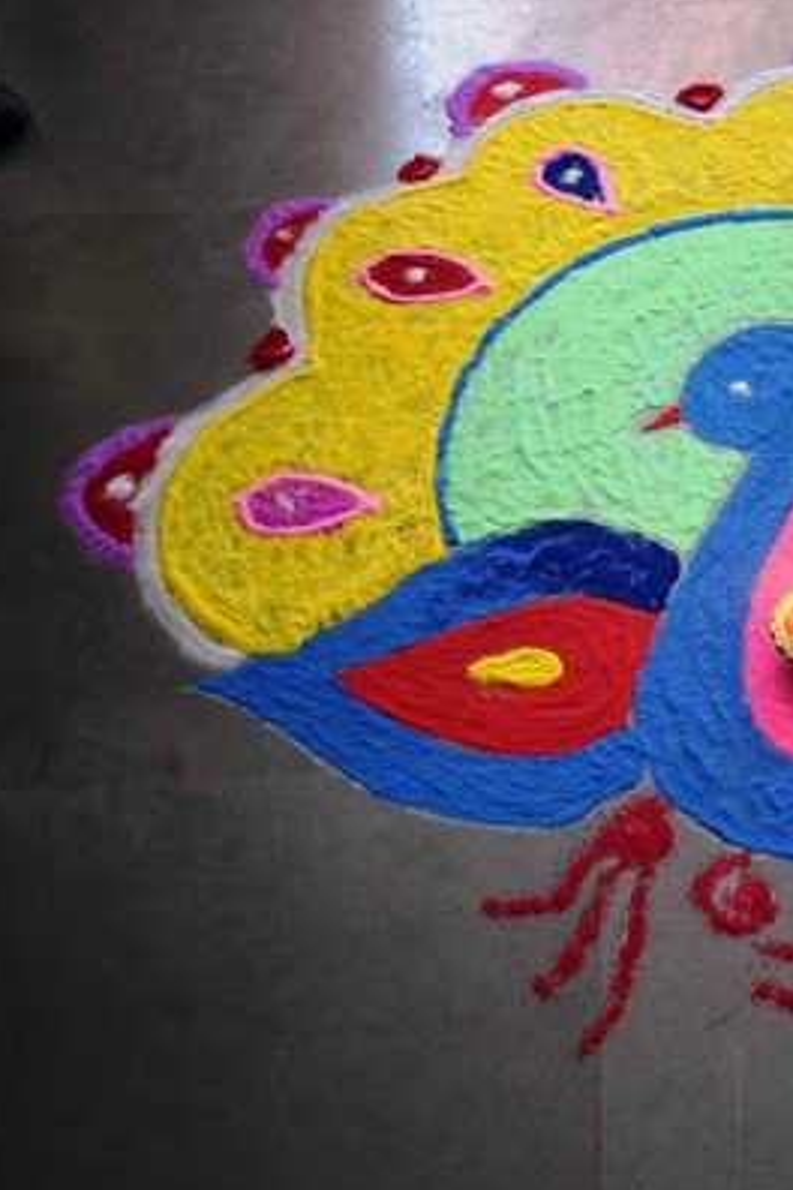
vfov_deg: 35.2
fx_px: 1875
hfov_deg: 22.5
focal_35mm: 57
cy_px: 598
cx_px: 880
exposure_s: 1/60
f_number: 4
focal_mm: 25
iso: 450
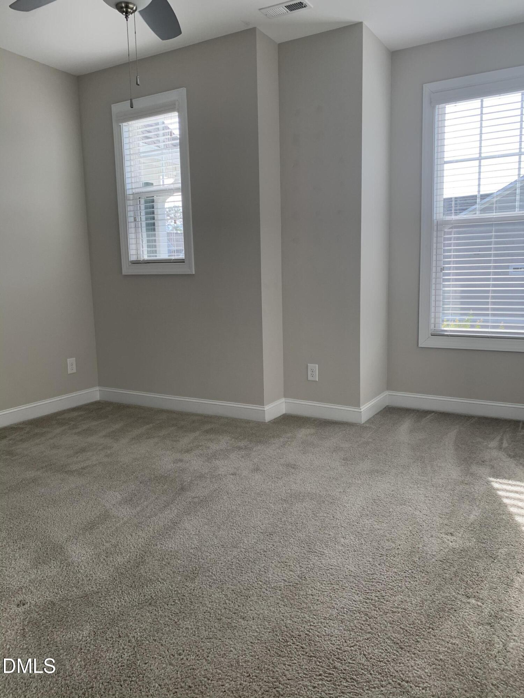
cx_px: 262
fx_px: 525
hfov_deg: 53.1
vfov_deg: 67.3
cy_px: 349
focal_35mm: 26
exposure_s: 1/156
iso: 25
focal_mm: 4.25
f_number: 1.8
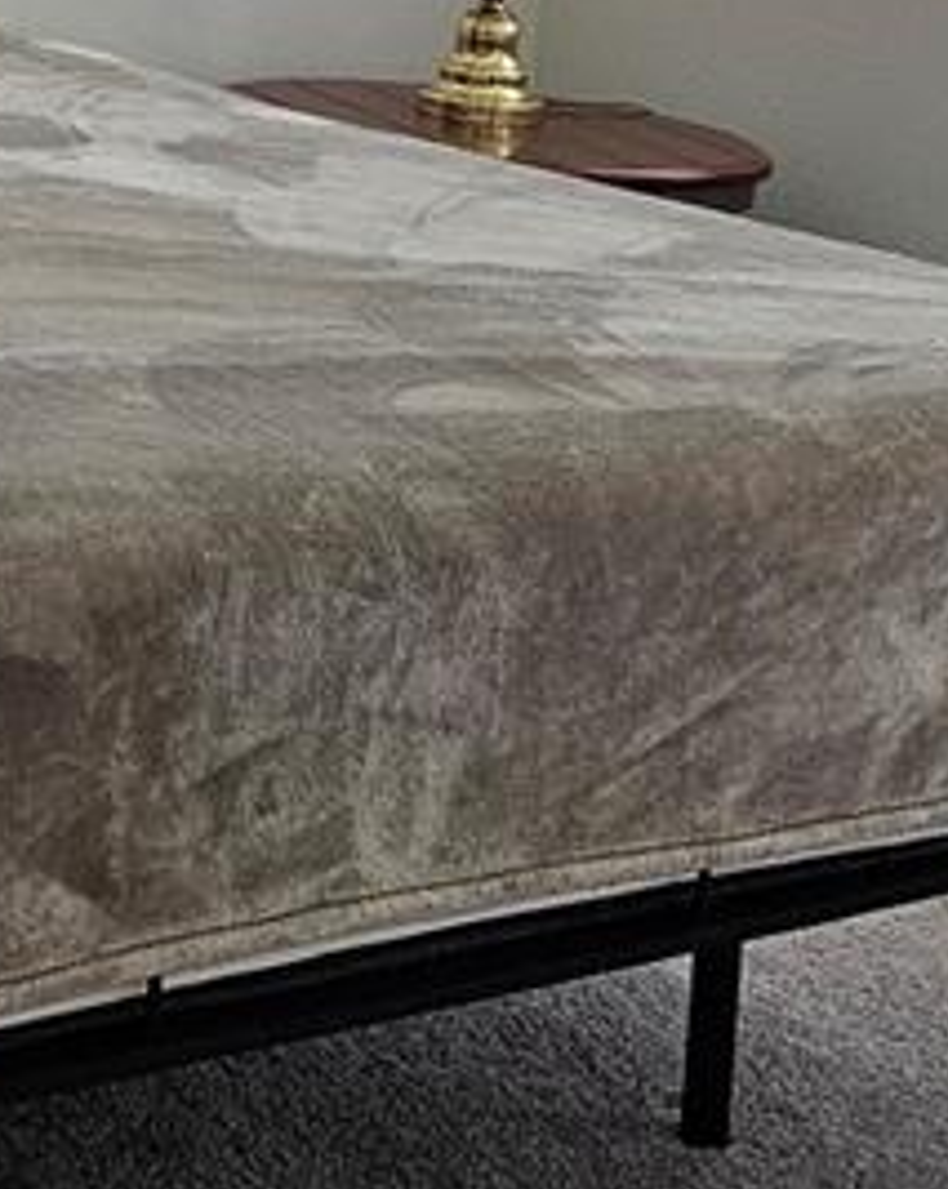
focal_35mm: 101
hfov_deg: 14.5
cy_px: 53
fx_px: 3548
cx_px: -343
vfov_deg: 18.6
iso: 250
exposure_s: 1/120
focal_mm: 6.3
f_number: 1.7
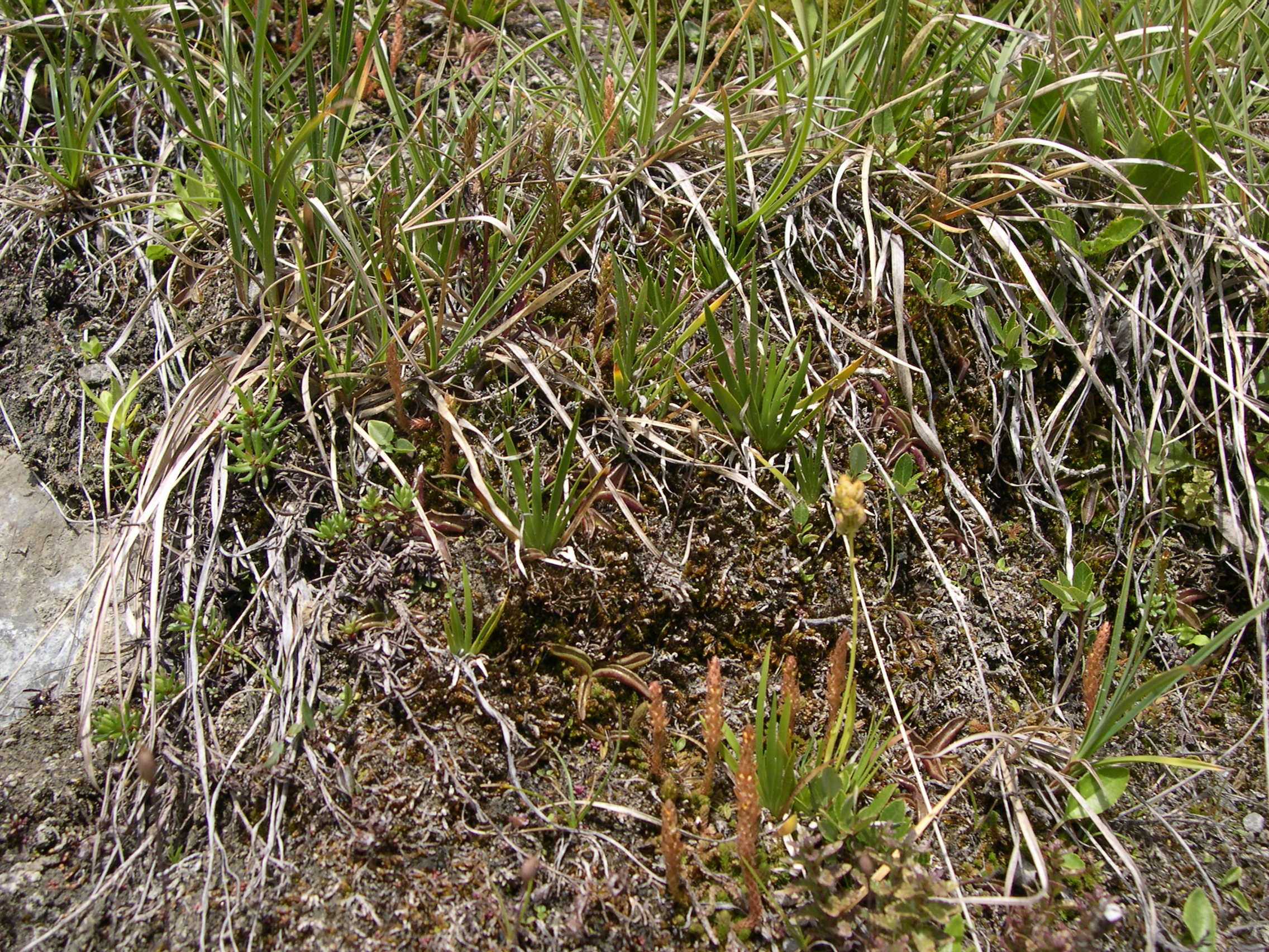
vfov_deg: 37.7
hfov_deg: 49.0
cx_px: 634
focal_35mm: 38
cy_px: 476
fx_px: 1393
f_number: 7.6
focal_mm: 8
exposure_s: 1/110
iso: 100
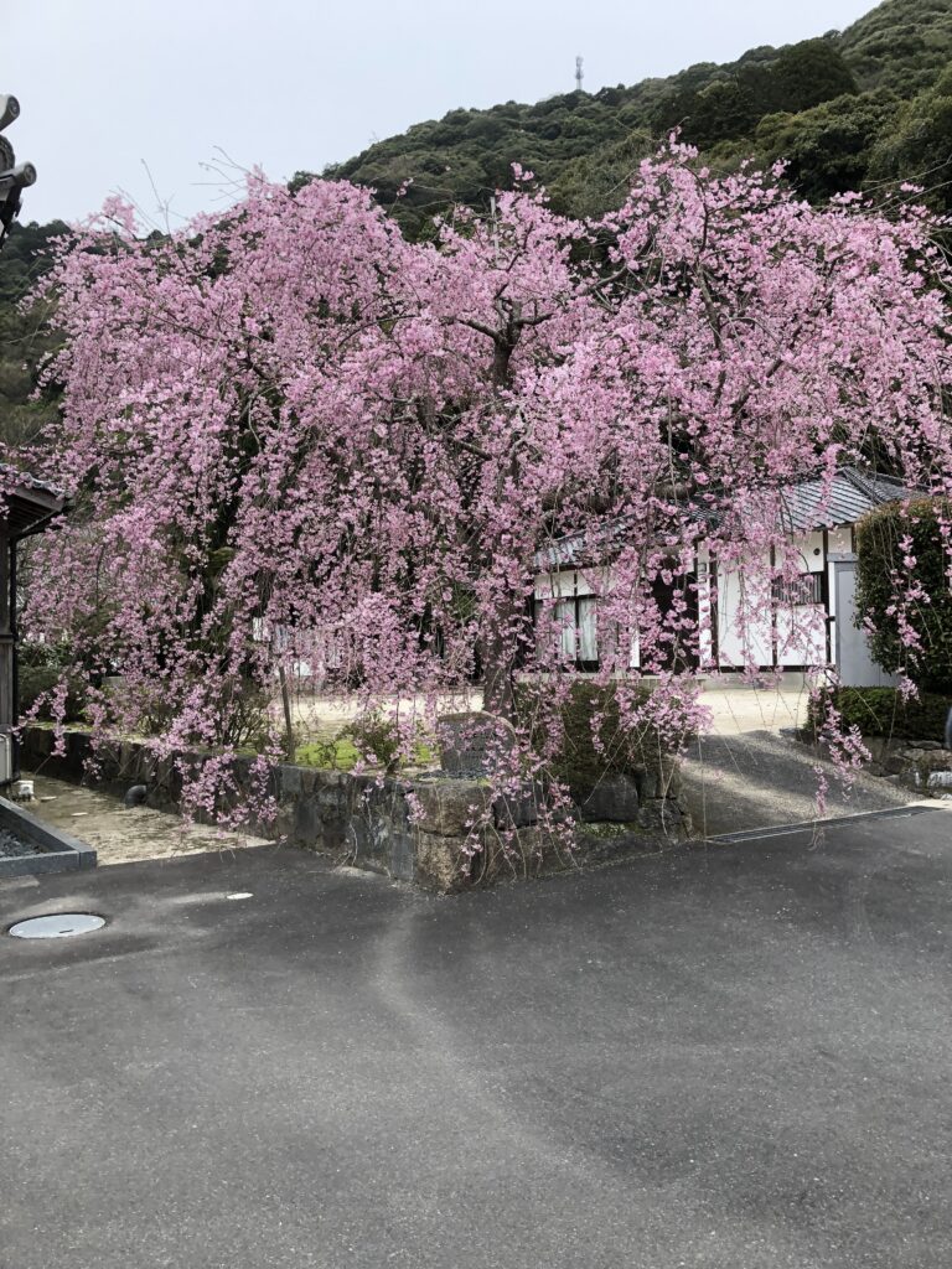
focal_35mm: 28
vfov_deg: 63.4
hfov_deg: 49.7
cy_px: 634
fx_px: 1027
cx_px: 476
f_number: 1.8
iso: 20
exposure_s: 1/216
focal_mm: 3.99
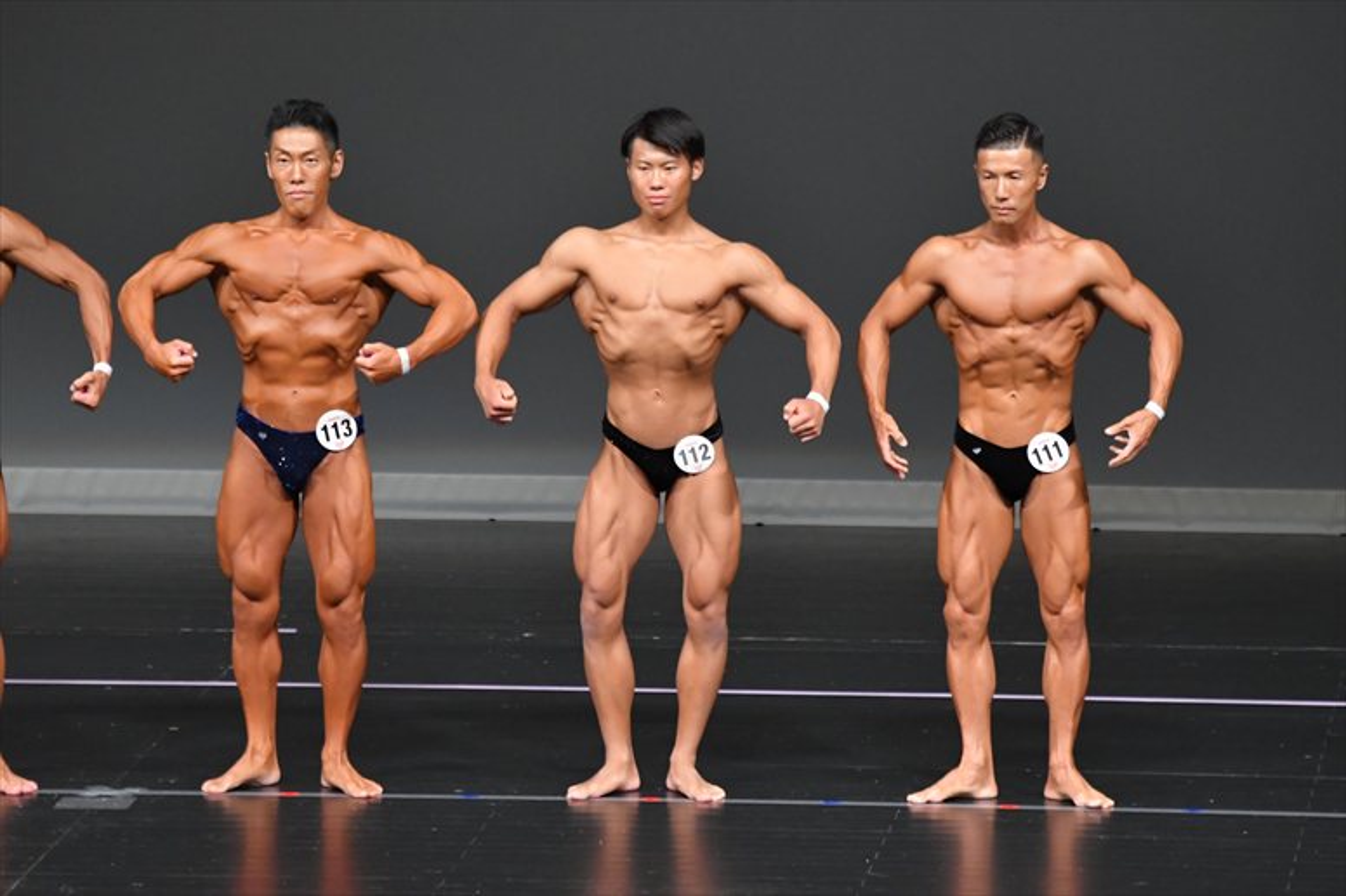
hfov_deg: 6.5
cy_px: 448
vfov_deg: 4.4
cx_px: 673
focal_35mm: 315
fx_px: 11772
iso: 4000
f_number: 5.6
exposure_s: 1/400
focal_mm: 210
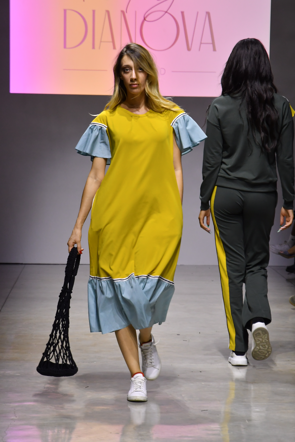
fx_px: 1967
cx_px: 148
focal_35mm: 160
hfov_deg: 8.6
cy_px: 221
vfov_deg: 12.8
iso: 1000
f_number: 5.6
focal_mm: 80
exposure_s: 1/320
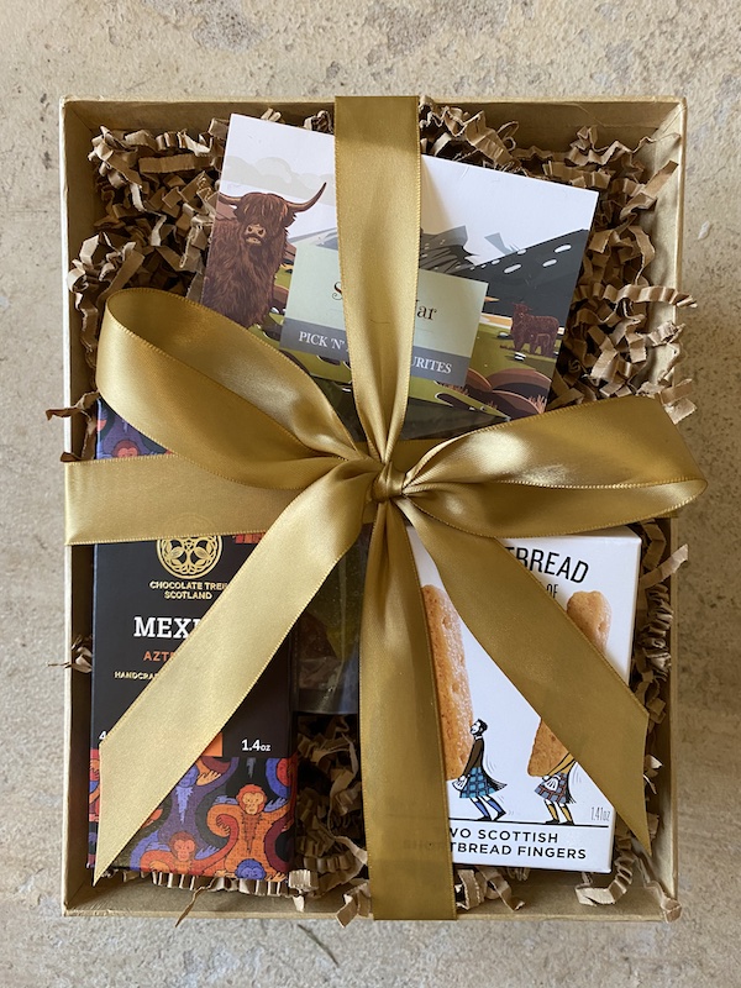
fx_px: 742
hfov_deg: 53.1
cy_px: 494
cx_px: 370
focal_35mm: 26
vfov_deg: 67.3
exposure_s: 1/50
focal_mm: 4.25
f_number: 1.8
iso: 200
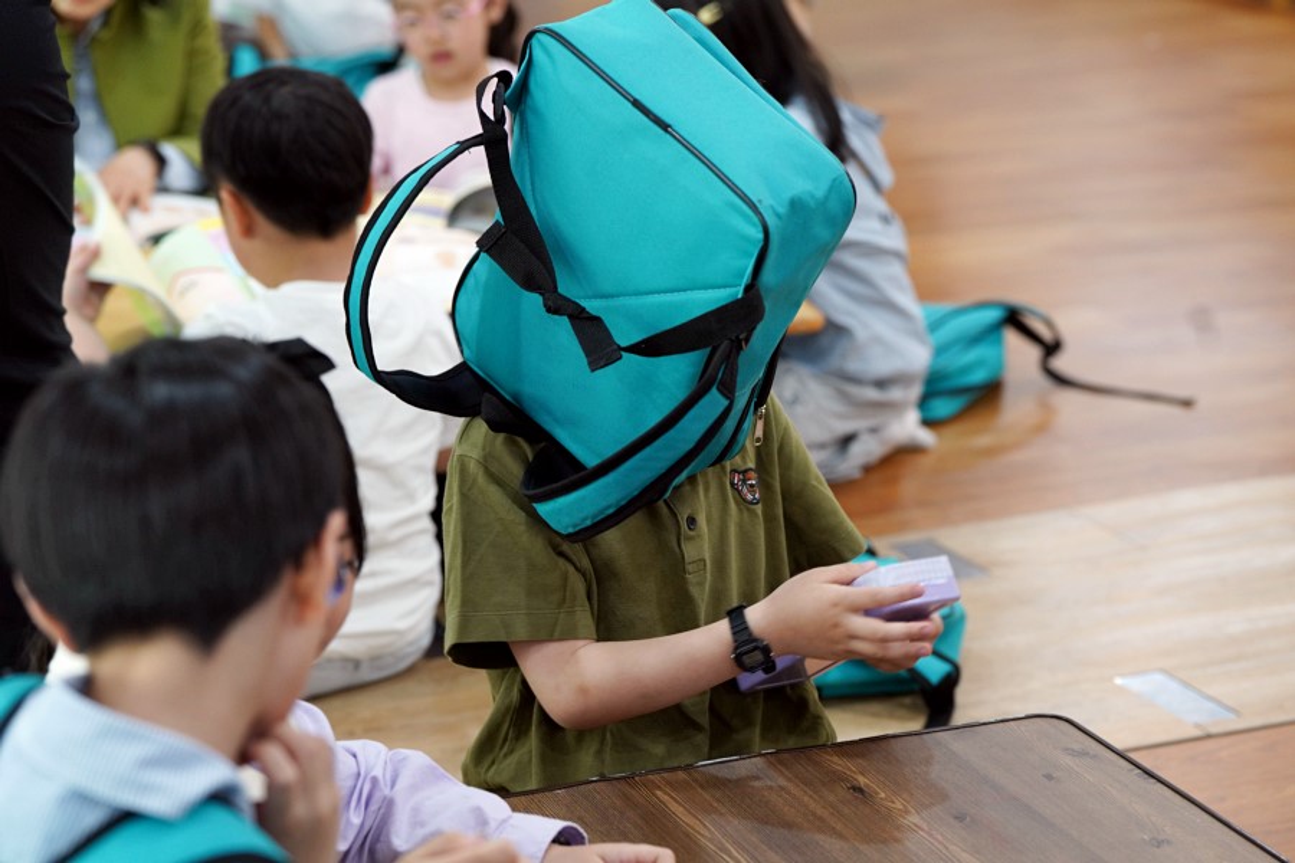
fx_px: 3165
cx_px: 648
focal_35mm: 88
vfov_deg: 15.5
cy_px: 432
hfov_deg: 23.1
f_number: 4
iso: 1600
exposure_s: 1/160
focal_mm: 88
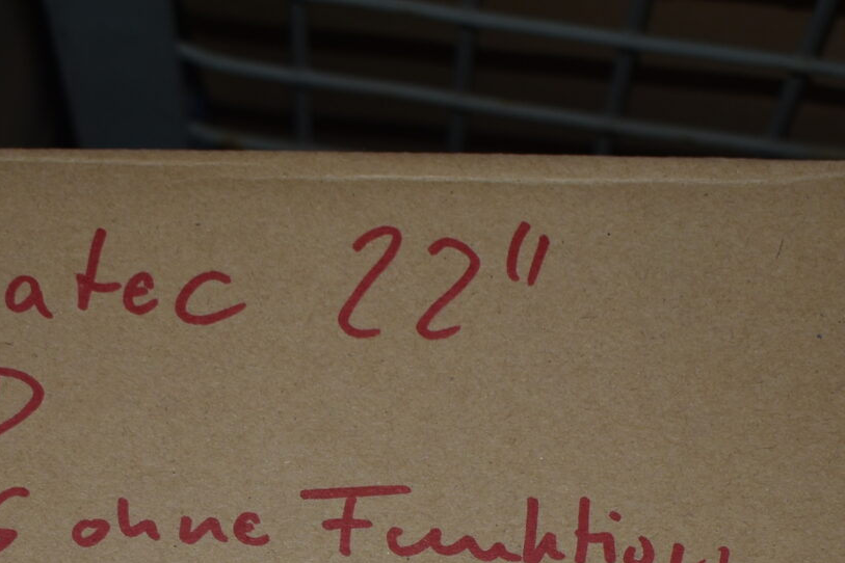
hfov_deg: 23.9
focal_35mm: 85
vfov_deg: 15.2
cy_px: 762
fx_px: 1995
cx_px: 346
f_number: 3.5
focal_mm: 18
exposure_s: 1/125
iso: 140
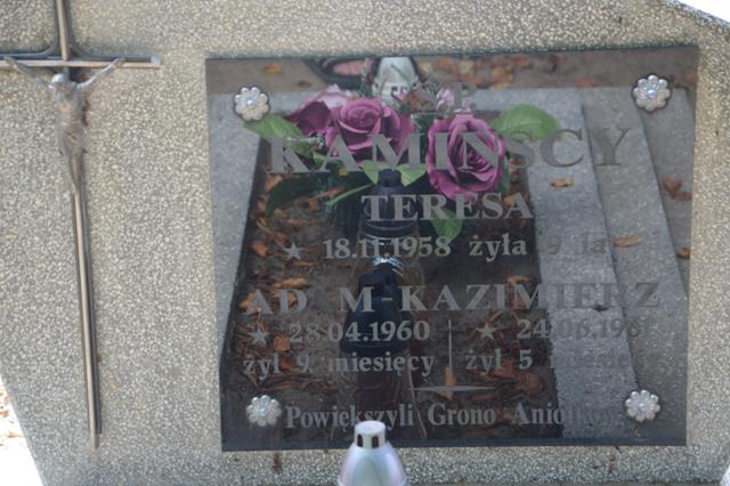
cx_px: 365
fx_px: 2432
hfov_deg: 17.1
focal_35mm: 120
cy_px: 243
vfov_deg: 11.4
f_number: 5.3
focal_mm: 80
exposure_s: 1/80
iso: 400
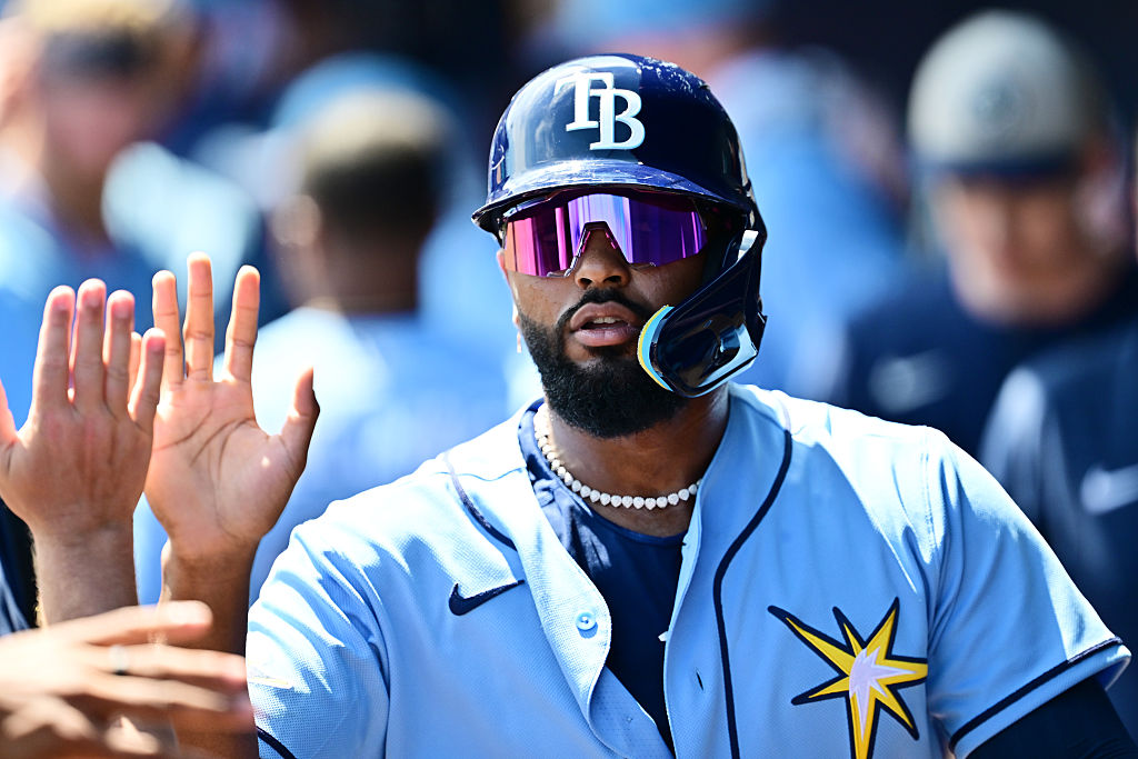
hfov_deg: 5.2
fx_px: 12645
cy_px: 380
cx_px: 569
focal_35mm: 400
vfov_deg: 3.4
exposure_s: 1/2000
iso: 400
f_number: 2.8
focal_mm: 400
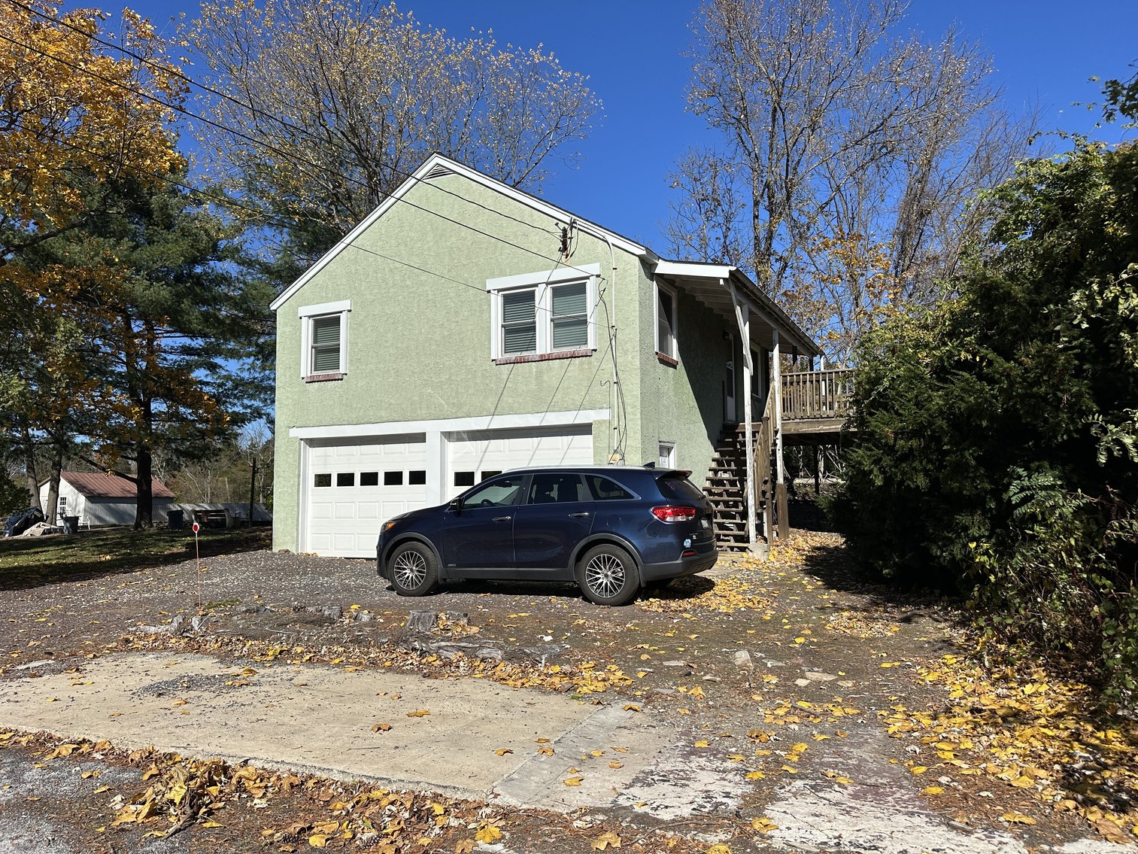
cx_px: 569
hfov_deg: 71.6
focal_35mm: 24
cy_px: 427
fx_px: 789
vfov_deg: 56.8
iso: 80
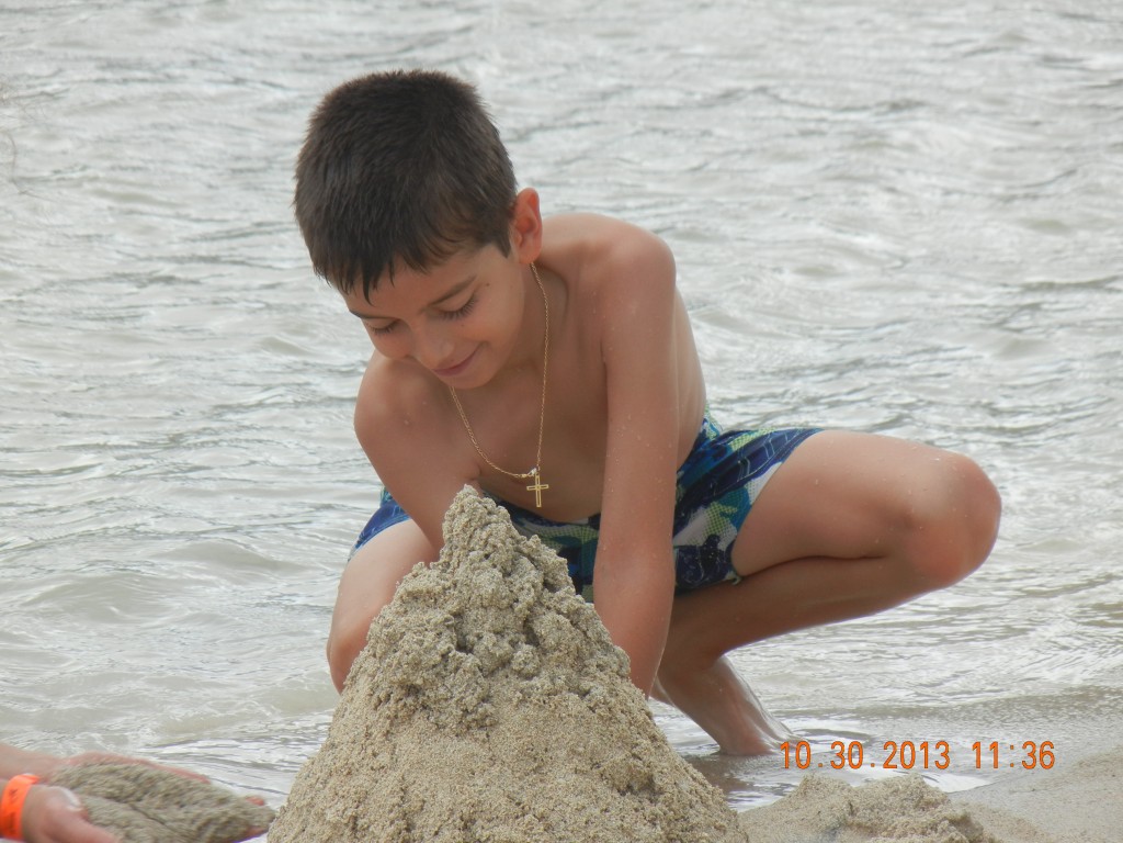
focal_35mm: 300
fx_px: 9732
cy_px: 422
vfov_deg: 5.0
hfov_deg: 6.6
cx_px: 562
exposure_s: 1/282
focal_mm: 54
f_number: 5.6
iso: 160
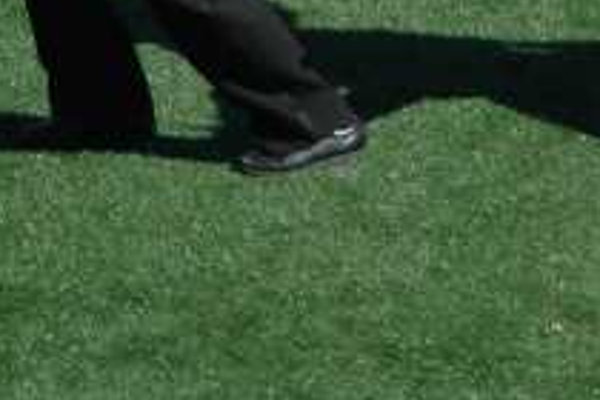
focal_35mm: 1541
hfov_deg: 1.3
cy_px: -320
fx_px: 25681
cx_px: 883
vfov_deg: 0.9
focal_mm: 270
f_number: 5.6
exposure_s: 1/800
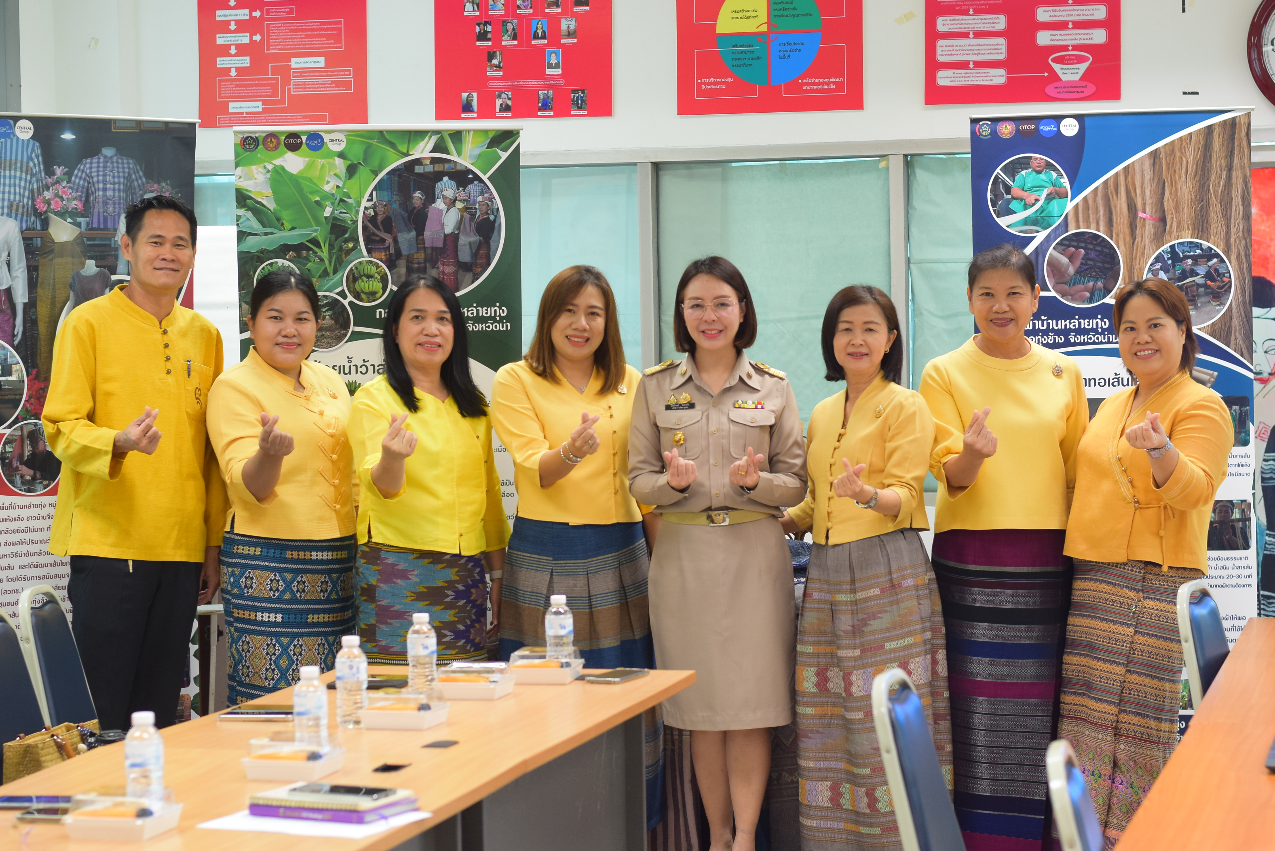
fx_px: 2657
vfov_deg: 18.2
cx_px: 638
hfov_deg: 27.0
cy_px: 426
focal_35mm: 75
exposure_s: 1/100
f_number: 3.5
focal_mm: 50
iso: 800
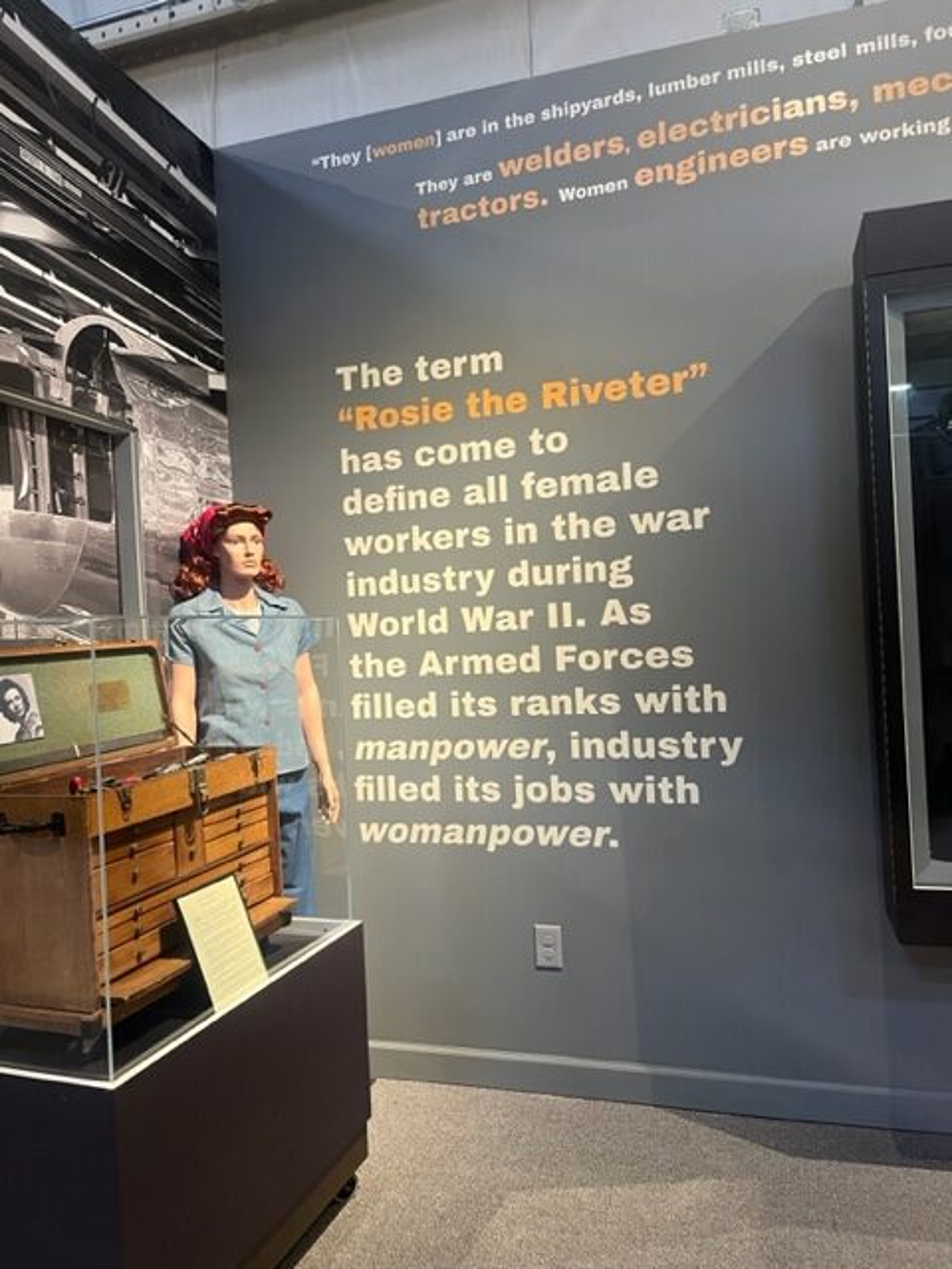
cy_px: 634
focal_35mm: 26
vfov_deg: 67.3
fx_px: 953
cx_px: 476
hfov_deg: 53.1
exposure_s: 1/60
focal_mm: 5.1
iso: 200
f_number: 1.6
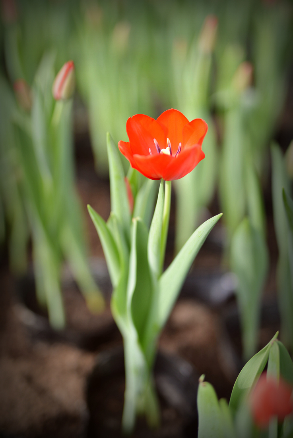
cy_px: 219
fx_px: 610
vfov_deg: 39.6
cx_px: 146
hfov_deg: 27.0
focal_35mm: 50
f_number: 1.6
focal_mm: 50
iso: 100
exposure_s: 1/1600
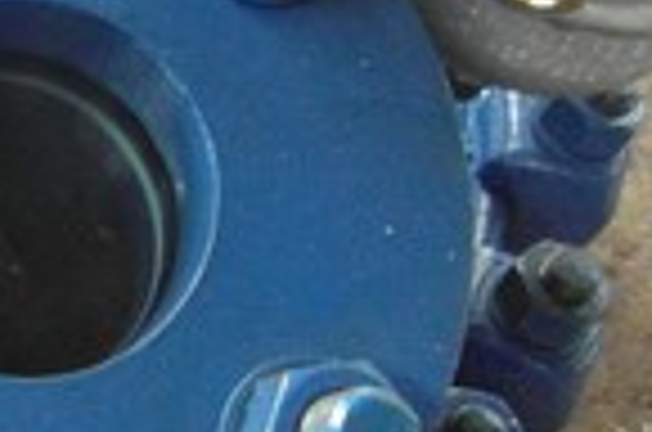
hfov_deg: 27.5
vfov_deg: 19.6
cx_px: -9
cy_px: 252
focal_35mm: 69
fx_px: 1247
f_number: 3.2
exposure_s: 1/15
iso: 800
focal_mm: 4
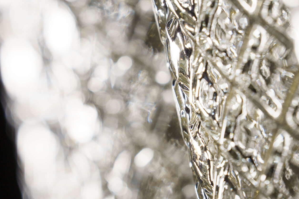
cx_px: 267
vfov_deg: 3.2
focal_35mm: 433
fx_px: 3596
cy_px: -34
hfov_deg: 4.8
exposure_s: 1/250
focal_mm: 180
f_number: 5.6
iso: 250
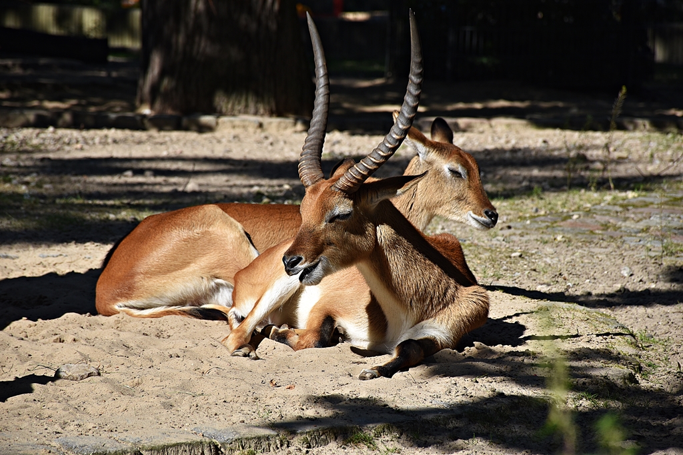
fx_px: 3984
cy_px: 228
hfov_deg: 9.8
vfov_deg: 6.5
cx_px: 342
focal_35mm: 210
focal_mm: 140
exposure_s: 1/800
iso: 200
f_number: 7.1
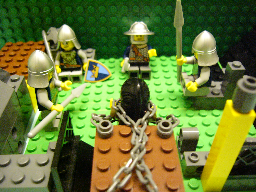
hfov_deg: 52.6
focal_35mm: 35
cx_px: 128
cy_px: 96
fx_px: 259
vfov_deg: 40.7
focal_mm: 5.8
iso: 400
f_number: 2.8
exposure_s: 1/10
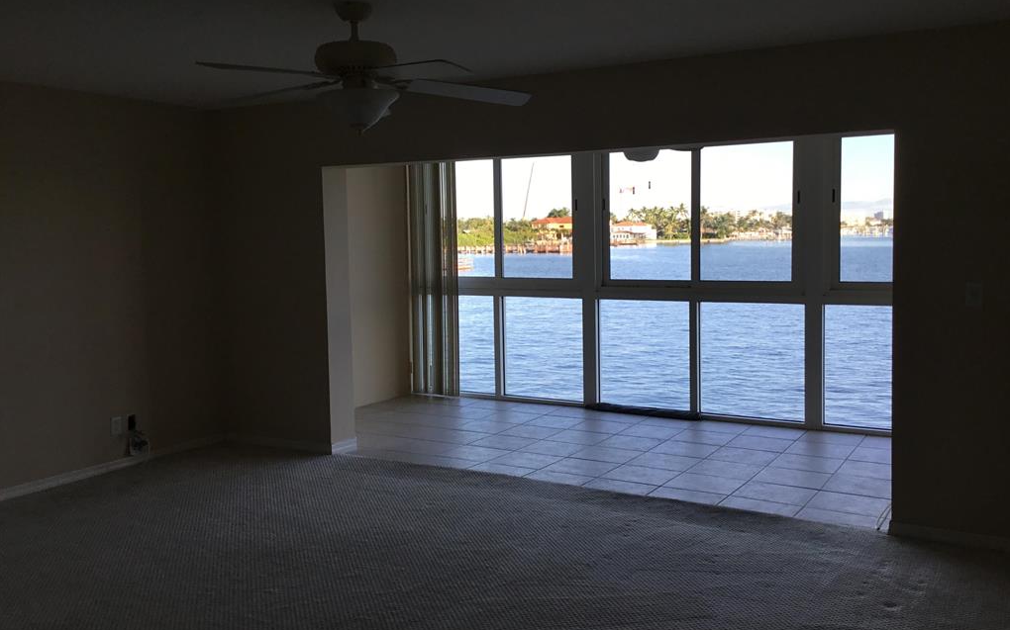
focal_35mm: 33
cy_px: 296
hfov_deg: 58.2
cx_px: 506
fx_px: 908
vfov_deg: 38.3
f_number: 2.4
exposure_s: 1/210
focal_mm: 3.3
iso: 25
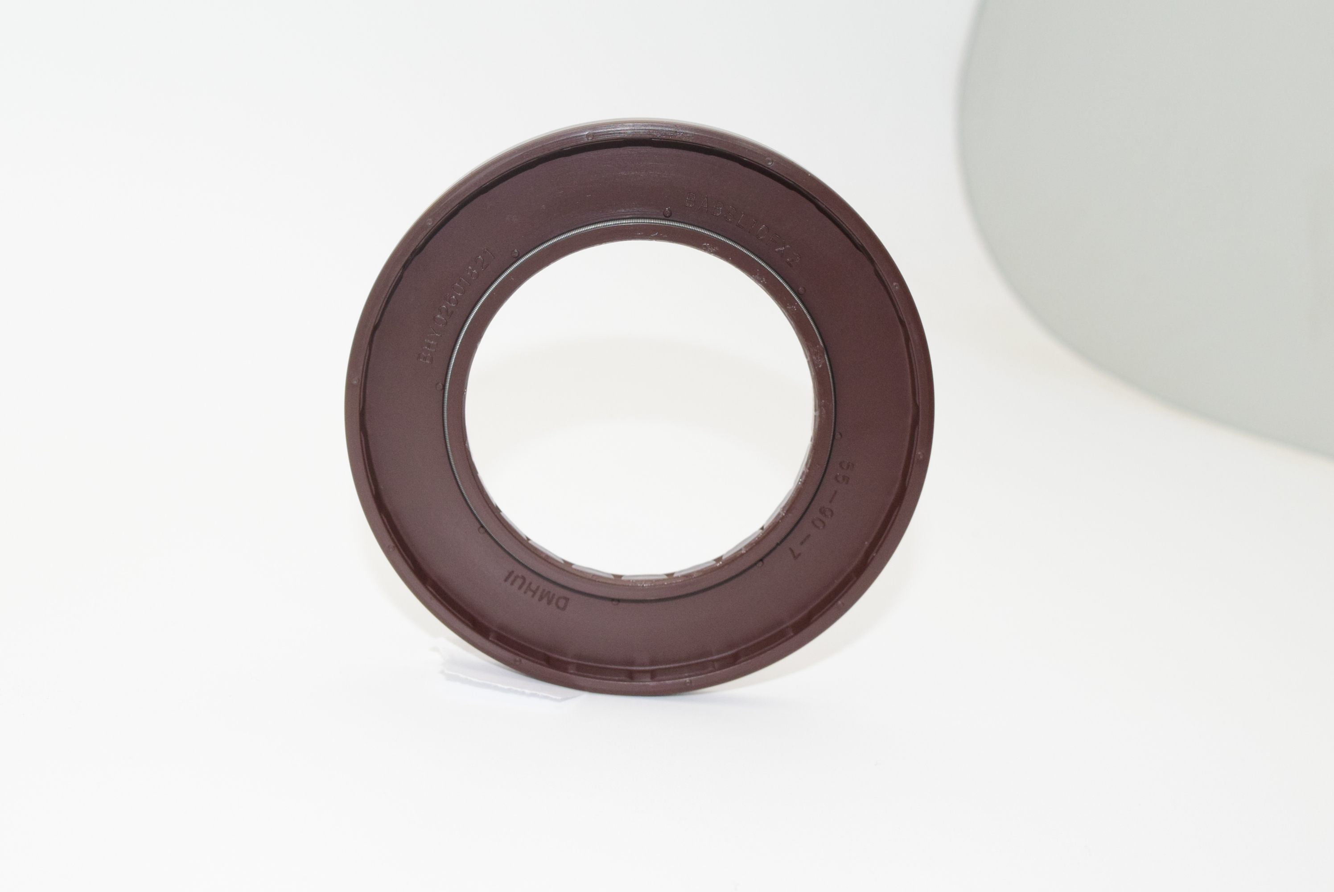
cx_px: 667
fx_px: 2114
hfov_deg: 35.0
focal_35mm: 57
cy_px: 446
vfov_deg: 23.8
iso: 1600
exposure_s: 1/60
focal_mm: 38
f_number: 11
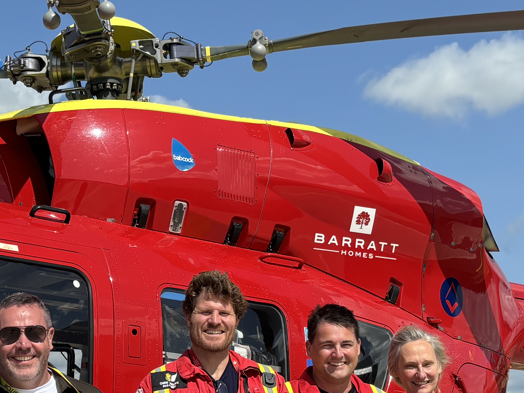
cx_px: 140
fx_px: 1211
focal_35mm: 80
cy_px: 301
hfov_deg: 24.2
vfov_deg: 18.3
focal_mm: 5.96
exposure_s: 1/3788
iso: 50
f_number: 1.6
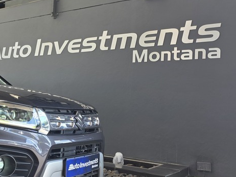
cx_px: -18
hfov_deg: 33.2
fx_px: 348
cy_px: 101
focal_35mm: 51
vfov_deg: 28.5
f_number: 1.7
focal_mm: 6.25
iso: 12
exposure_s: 1/99
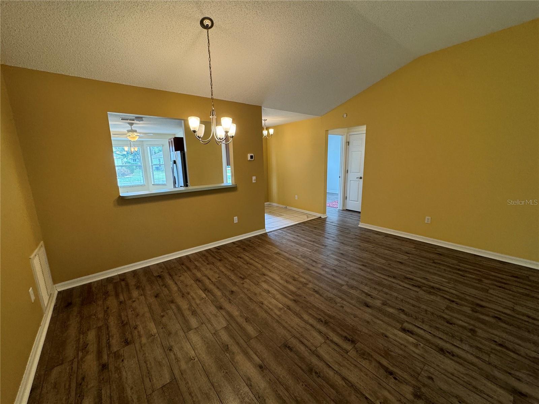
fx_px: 218
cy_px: 202
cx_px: 270
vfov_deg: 85.7
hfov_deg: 102.1
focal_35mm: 14
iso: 200
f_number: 2.2
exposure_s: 1/120
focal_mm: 2.22
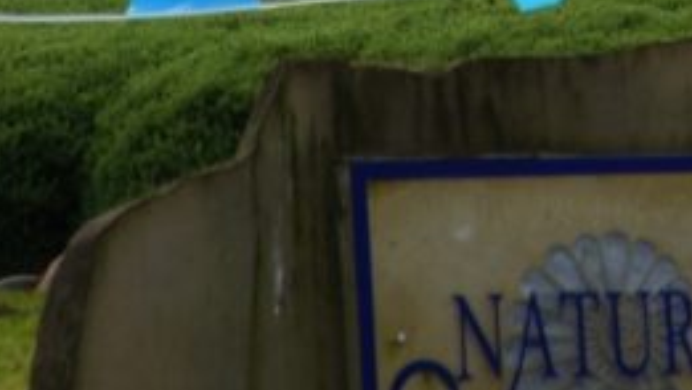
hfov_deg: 1.9
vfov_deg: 1.1
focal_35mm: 1154
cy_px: -438
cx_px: 936
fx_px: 21181
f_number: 8
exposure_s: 1/320
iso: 100
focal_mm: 160
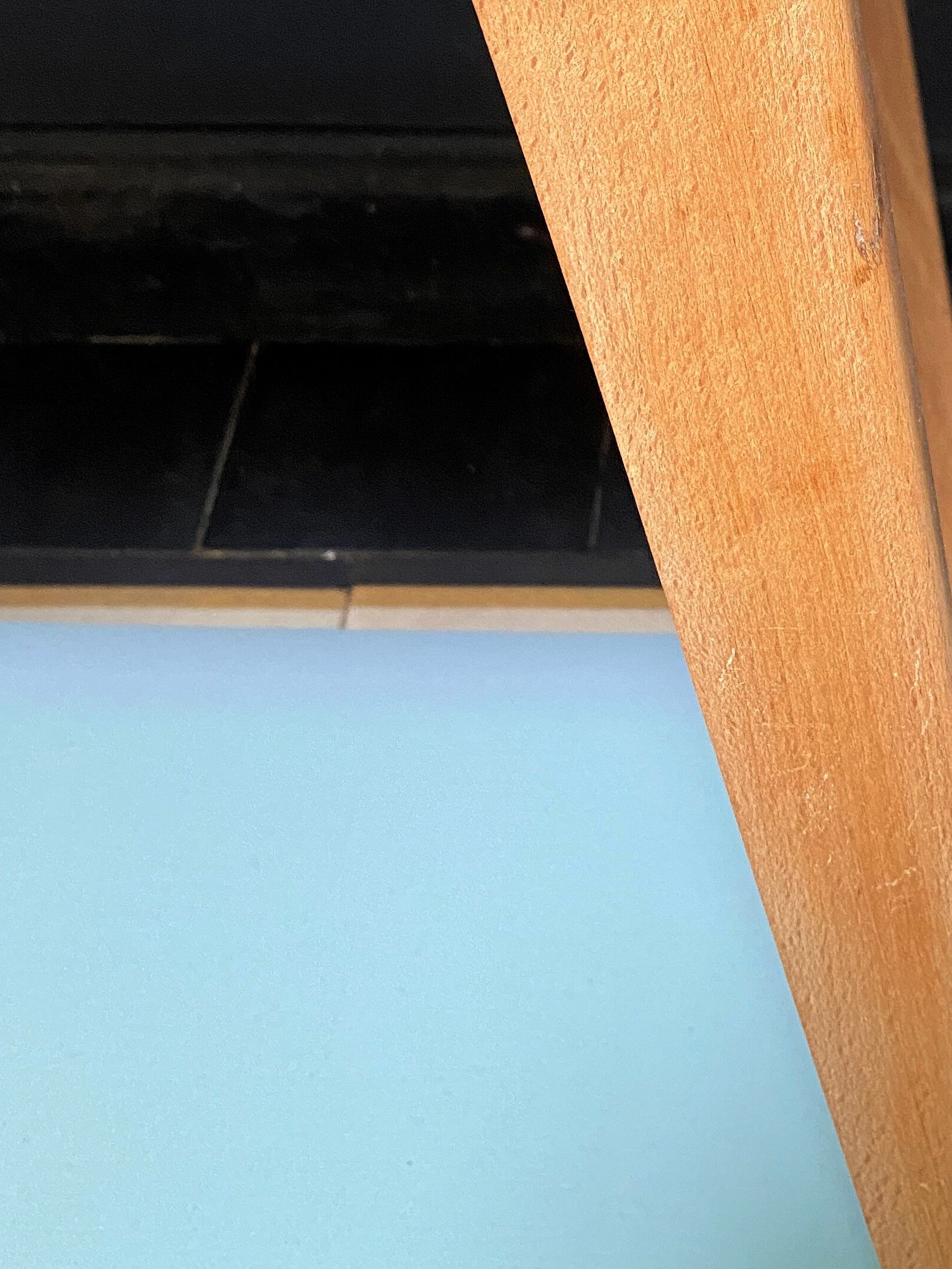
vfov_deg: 36.9
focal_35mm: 49
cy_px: 170
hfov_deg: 28.7
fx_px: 1796
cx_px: 833
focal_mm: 4.25
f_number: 1.8
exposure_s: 1/50
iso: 400
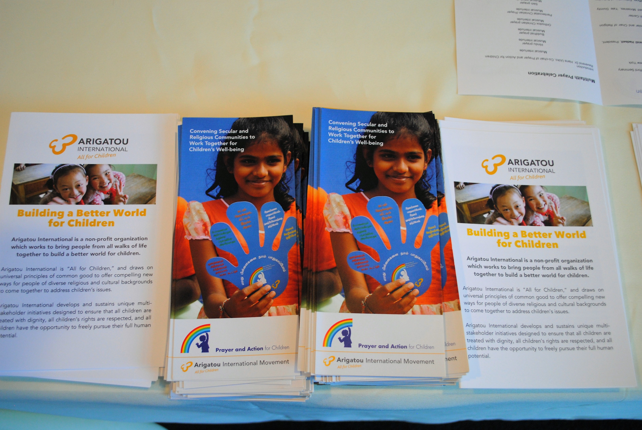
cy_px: 215
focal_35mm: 33
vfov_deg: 40.1
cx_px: 321
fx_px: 589
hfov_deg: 57.2
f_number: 3.8
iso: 400
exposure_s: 1/60
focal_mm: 22
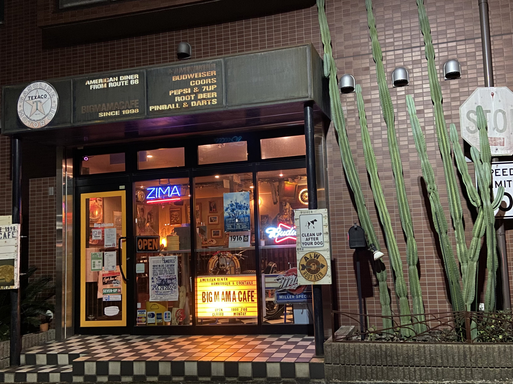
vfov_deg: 53.1
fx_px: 385
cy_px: 192
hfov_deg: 67.3
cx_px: 256
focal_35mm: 26
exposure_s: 1/13
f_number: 1.8
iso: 500
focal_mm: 4.25
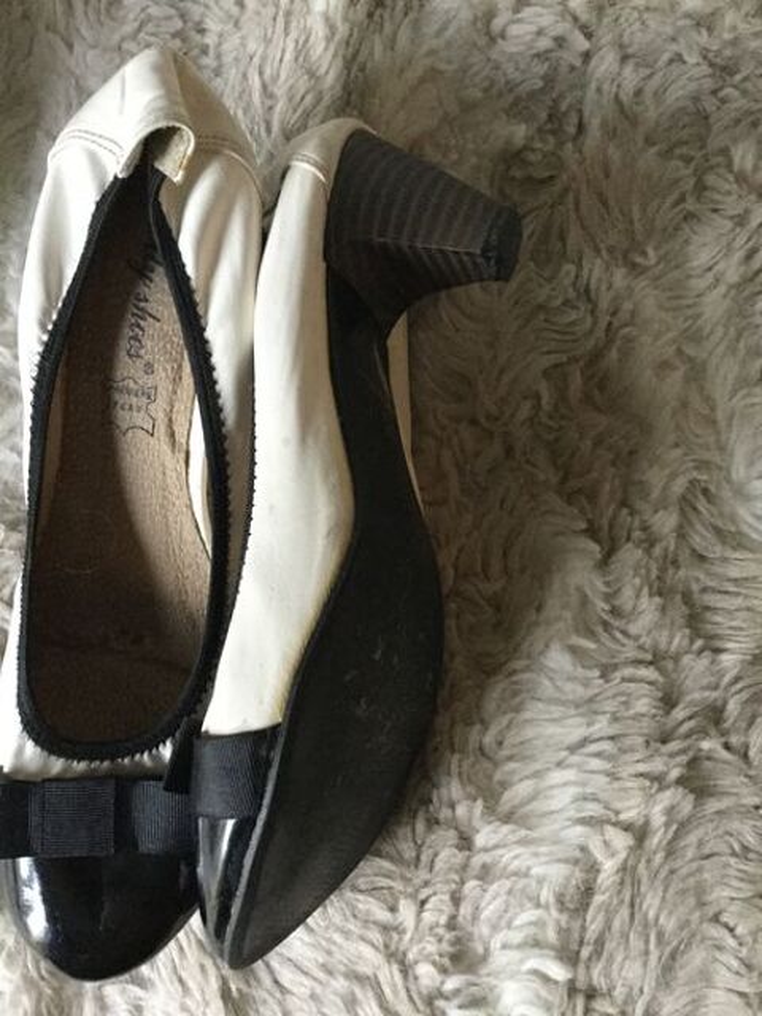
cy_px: 508
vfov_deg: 58.4
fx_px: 910
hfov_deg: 45.4
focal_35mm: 31
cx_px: 381
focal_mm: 3.3
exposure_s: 1/20
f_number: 2.4
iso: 200
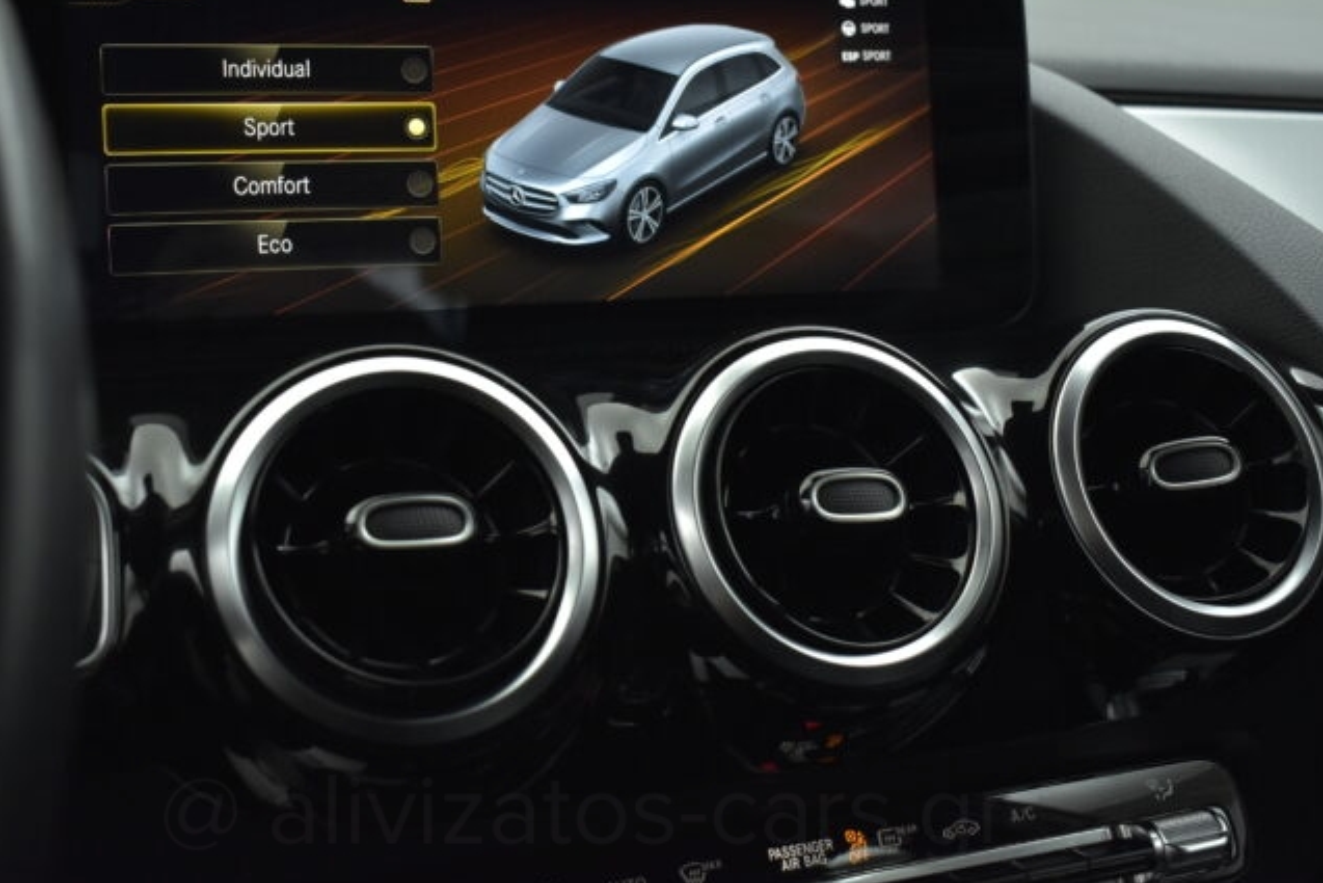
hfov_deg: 46.7
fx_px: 1529
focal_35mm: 42
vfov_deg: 32.1
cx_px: 584
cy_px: 358
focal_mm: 23
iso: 1600
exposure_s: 1/100
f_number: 3.8
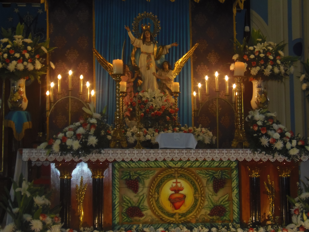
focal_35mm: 63
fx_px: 562
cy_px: 116
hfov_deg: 30.7
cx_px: 154
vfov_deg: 23.3
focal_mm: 11.7
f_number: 4
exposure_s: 1/30
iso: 250
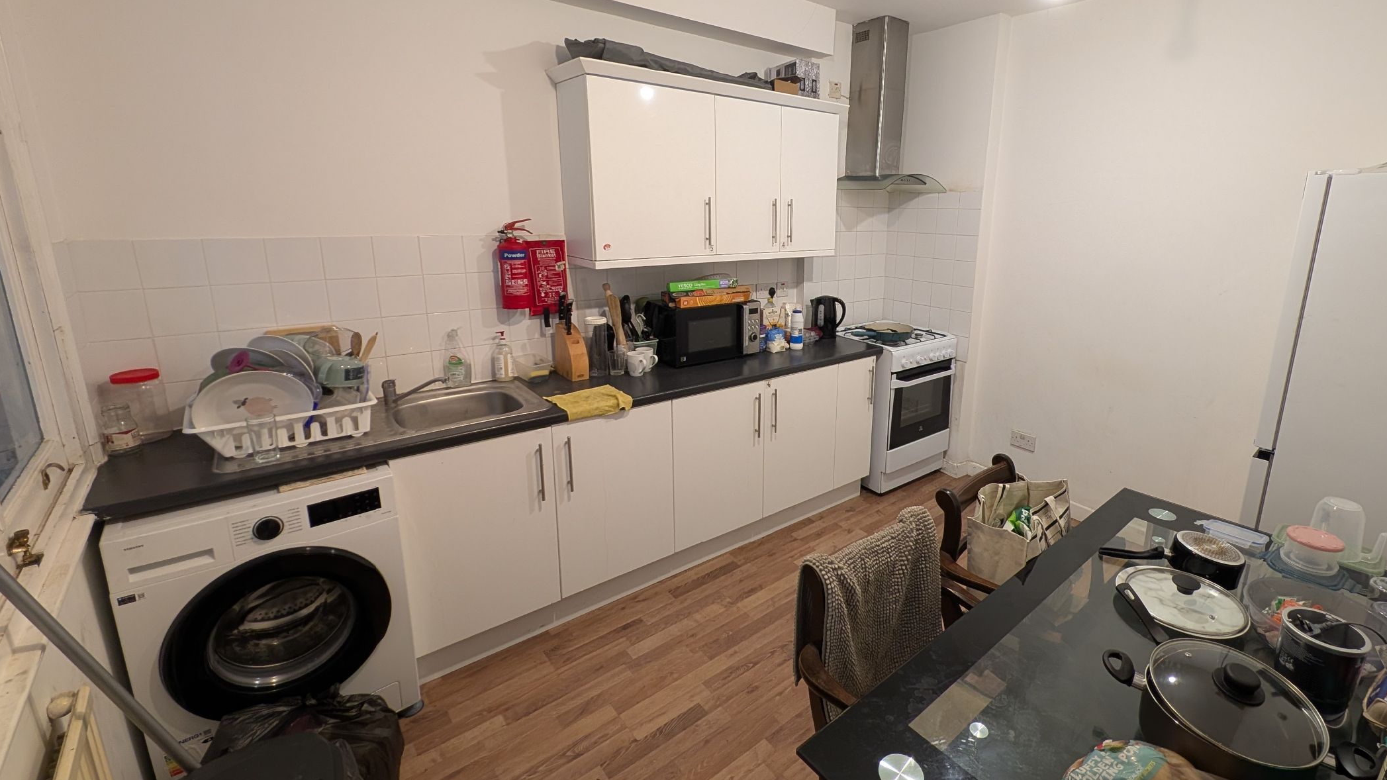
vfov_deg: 70.2
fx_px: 552
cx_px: 772
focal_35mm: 15
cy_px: 343
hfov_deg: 102.6
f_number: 1.95
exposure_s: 1/23.8
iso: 137
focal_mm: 2.23
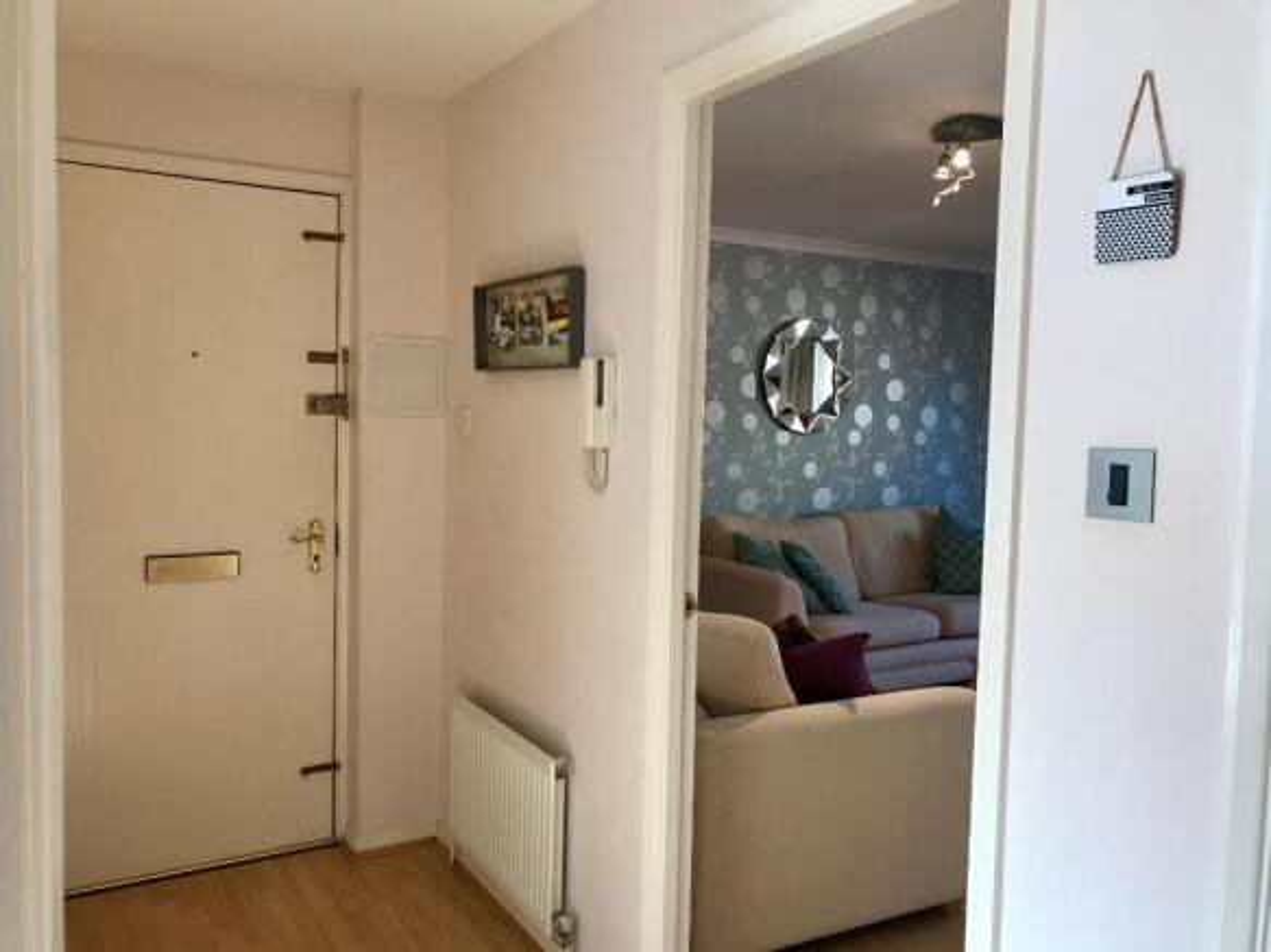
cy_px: 476
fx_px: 1028
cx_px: 636
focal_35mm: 28
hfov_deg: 63.5
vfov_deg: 49.7
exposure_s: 1/50
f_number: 1.8
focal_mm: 3.99
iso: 25
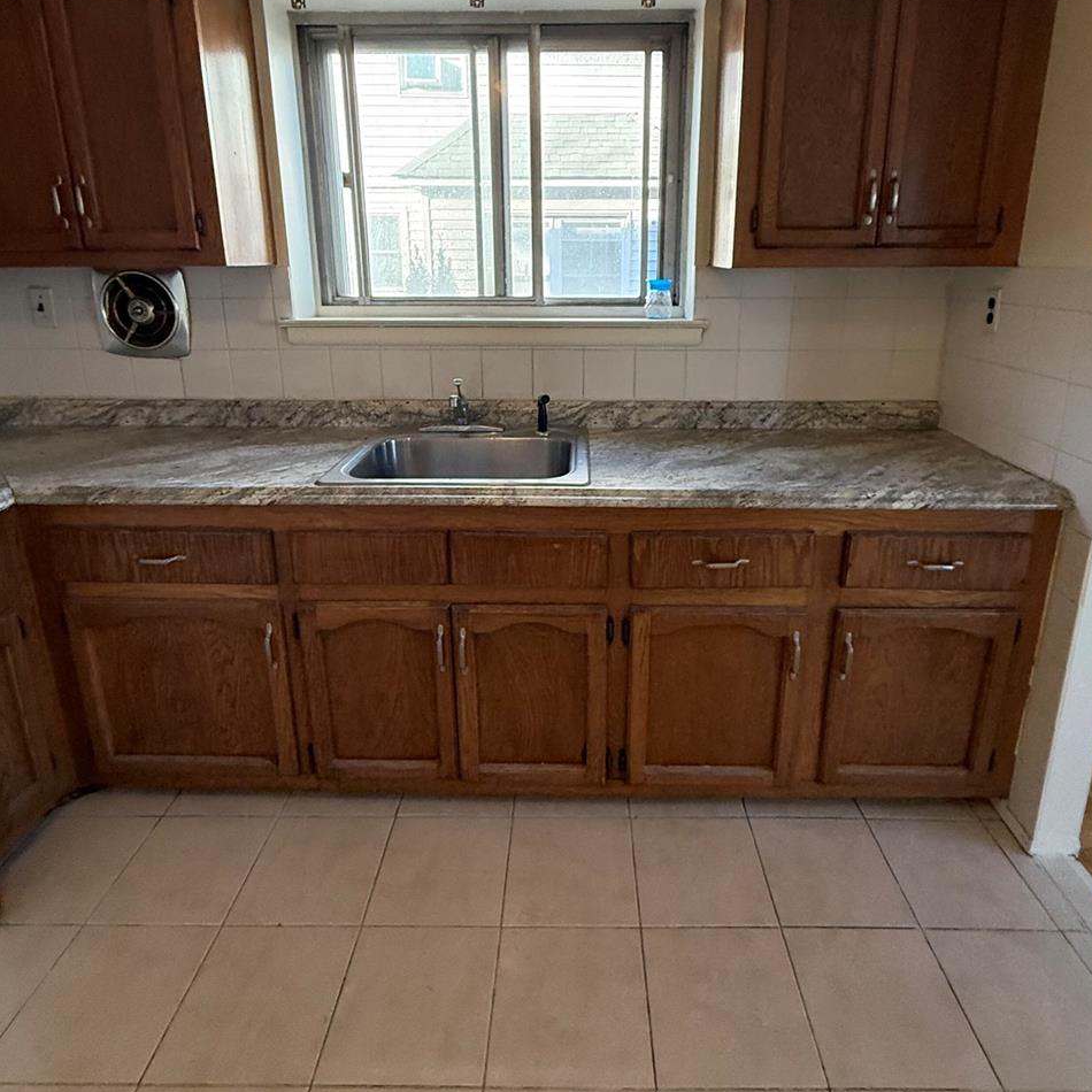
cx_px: 569
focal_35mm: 20
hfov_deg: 74.8
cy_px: 443
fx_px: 714
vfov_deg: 74.1
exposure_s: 1/120
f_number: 2.2
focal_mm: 2.22
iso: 320
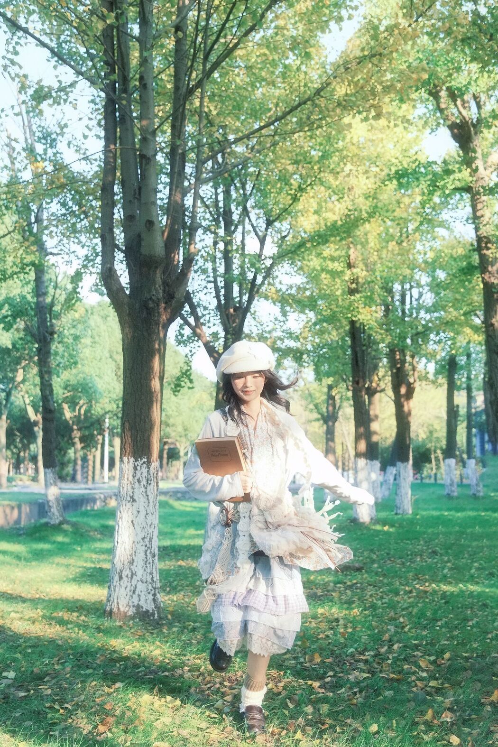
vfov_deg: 51.9
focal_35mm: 37
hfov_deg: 35.9
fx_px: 768
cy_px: 374
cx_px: 249
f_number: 2.8
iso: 640
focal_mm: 24.9
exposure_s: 1/500
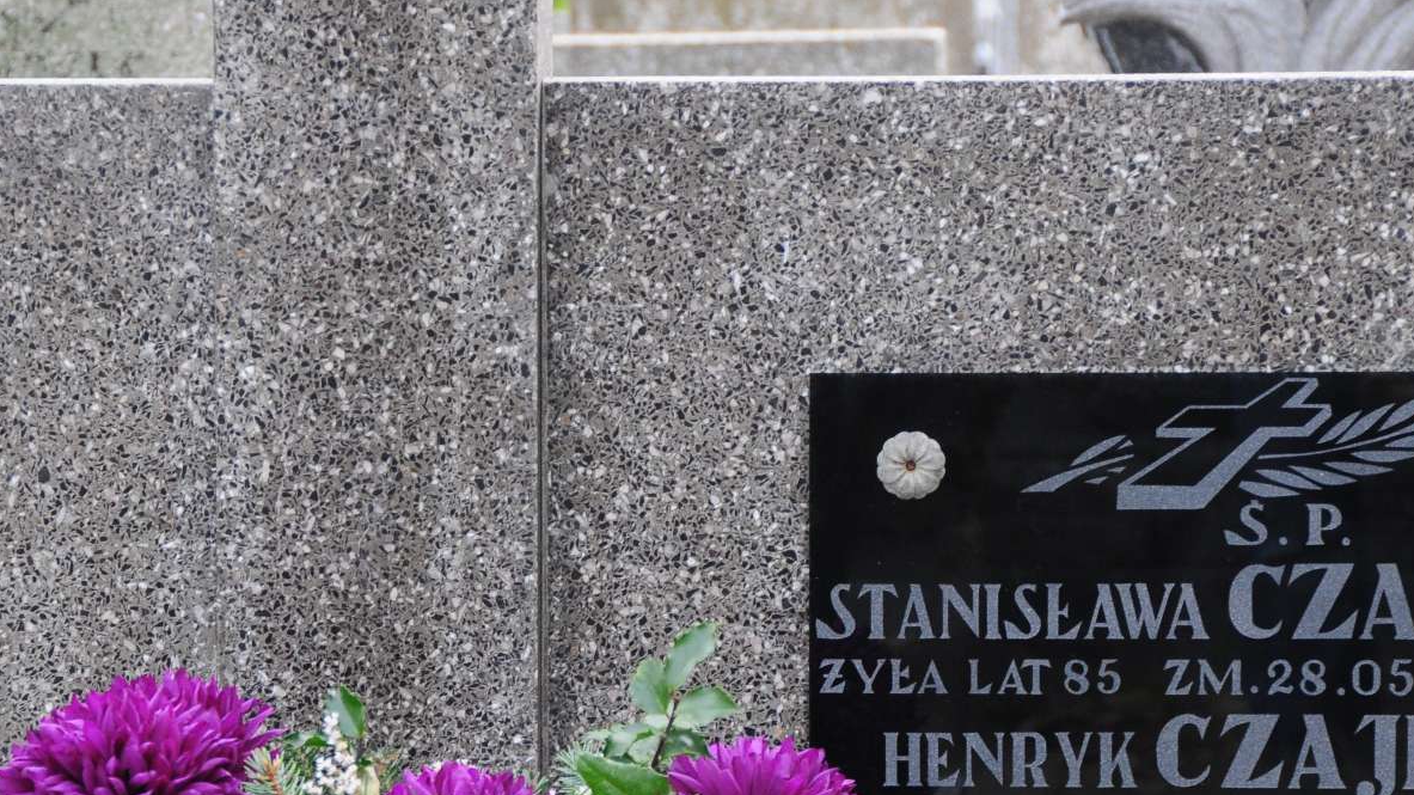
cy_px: 636
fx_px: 9597
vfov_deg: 4.7
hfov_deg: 8.4
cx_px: 417
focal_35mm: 256
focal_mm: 90
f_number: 7.1
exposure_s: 1/125
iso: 500
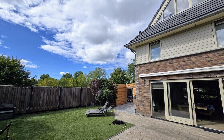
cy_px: 76
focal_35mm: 14
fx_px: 85
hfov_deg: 105.3
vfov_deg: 78.5
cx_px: 112
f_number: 2.2
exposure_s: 1/2897
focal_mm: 2.2
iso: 50
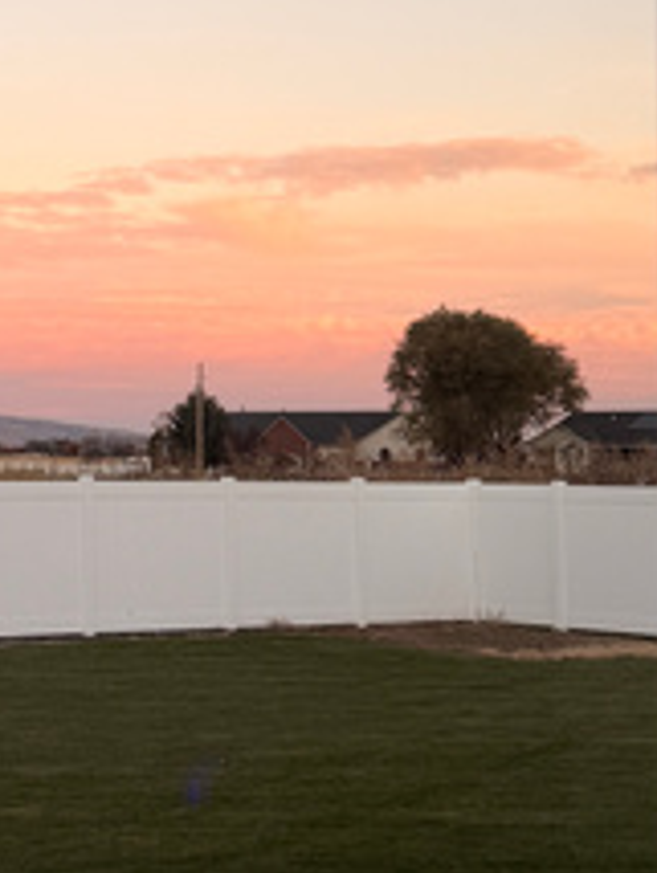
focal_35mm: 86
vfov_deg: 22.6
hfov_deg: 15.8
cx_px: -335
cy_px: 290
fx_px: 2172
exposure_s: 1/164
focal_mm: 6.76
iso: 64
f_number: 1.78
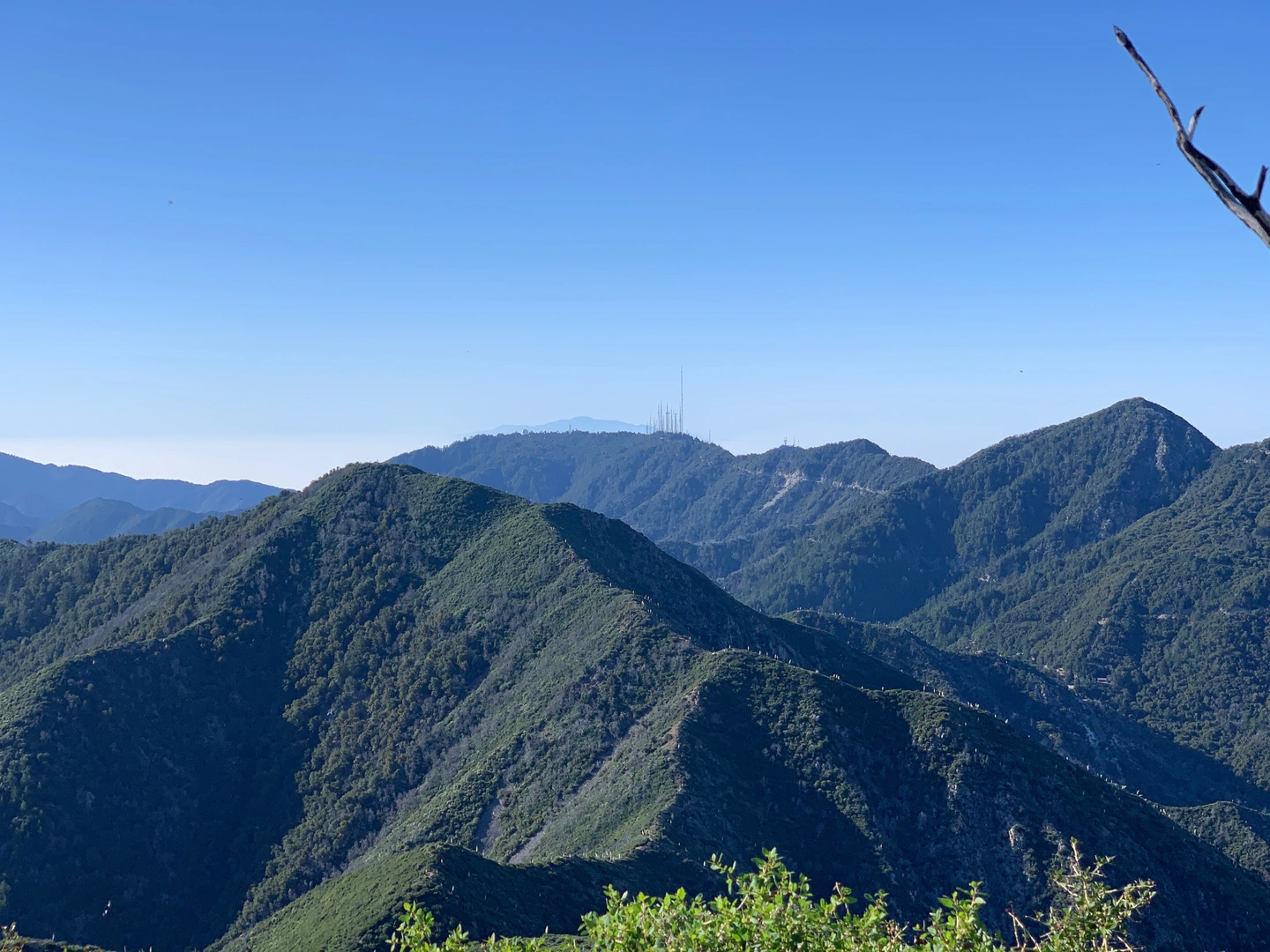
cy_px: 476
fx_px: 1908
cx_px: 635
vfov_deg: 28.0
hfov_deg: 36.8
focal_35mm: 52
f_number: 2.4
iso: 16
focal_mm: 6
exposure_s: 1/1653
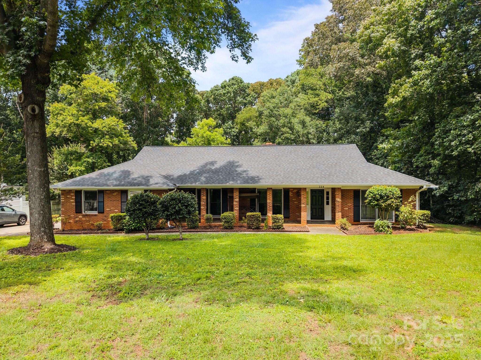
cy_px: 180
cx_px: 240
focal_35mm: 24
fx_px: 333
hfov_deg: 71.6
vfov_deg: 56.8
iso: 100
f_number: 1.8
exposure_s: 1/730
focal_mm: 8.67
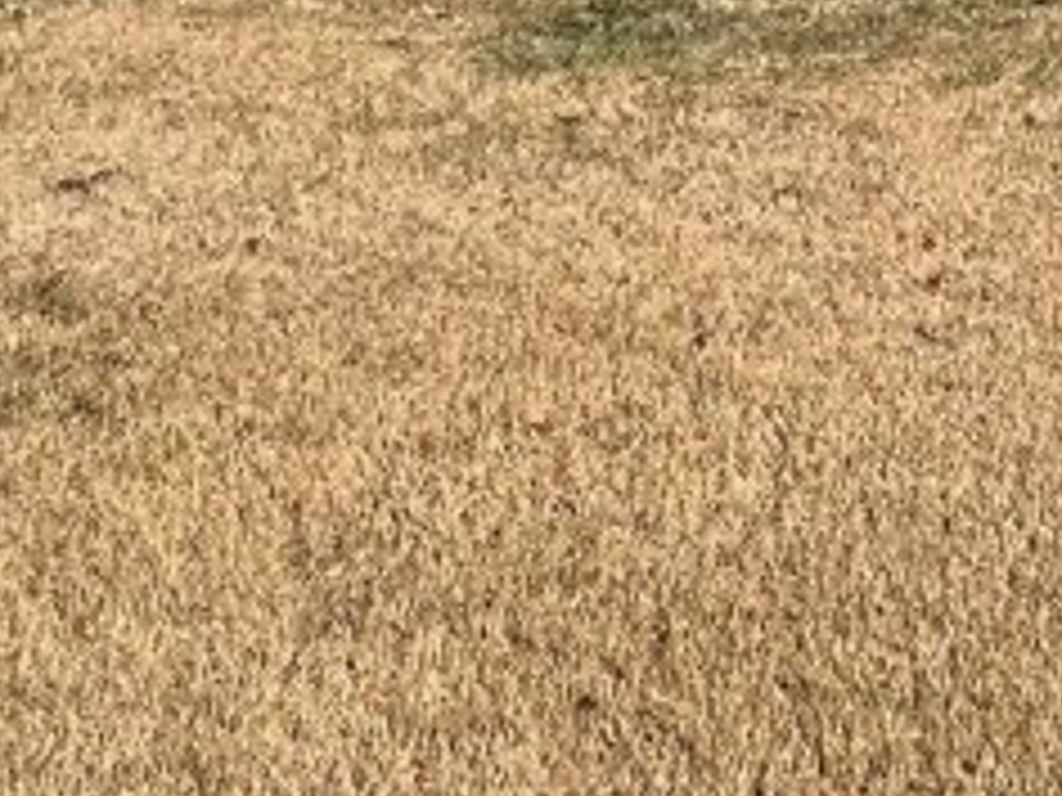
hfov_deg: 23.3
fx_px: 2025
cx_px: 1620
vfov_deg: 17.4
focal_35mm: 66
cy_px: -697
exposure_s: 1/2597
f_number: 1.8
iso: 32
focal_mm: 1.57
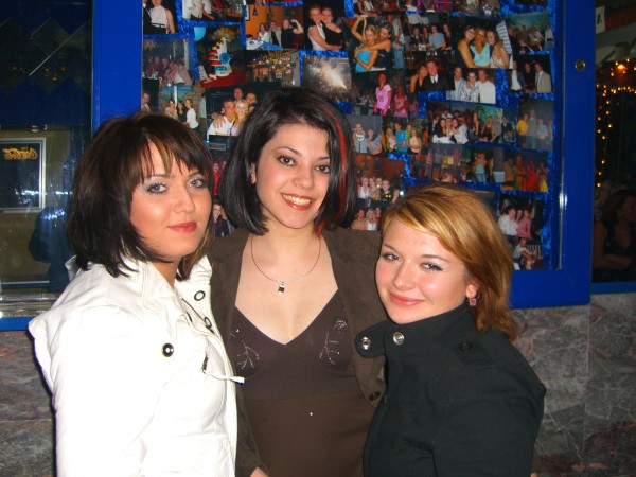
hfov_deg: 49.0
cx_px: 318
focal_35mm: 38
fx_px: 698
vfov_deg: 37.7
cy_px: 238
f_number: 2.8
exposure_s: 1/60
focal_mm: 7.9
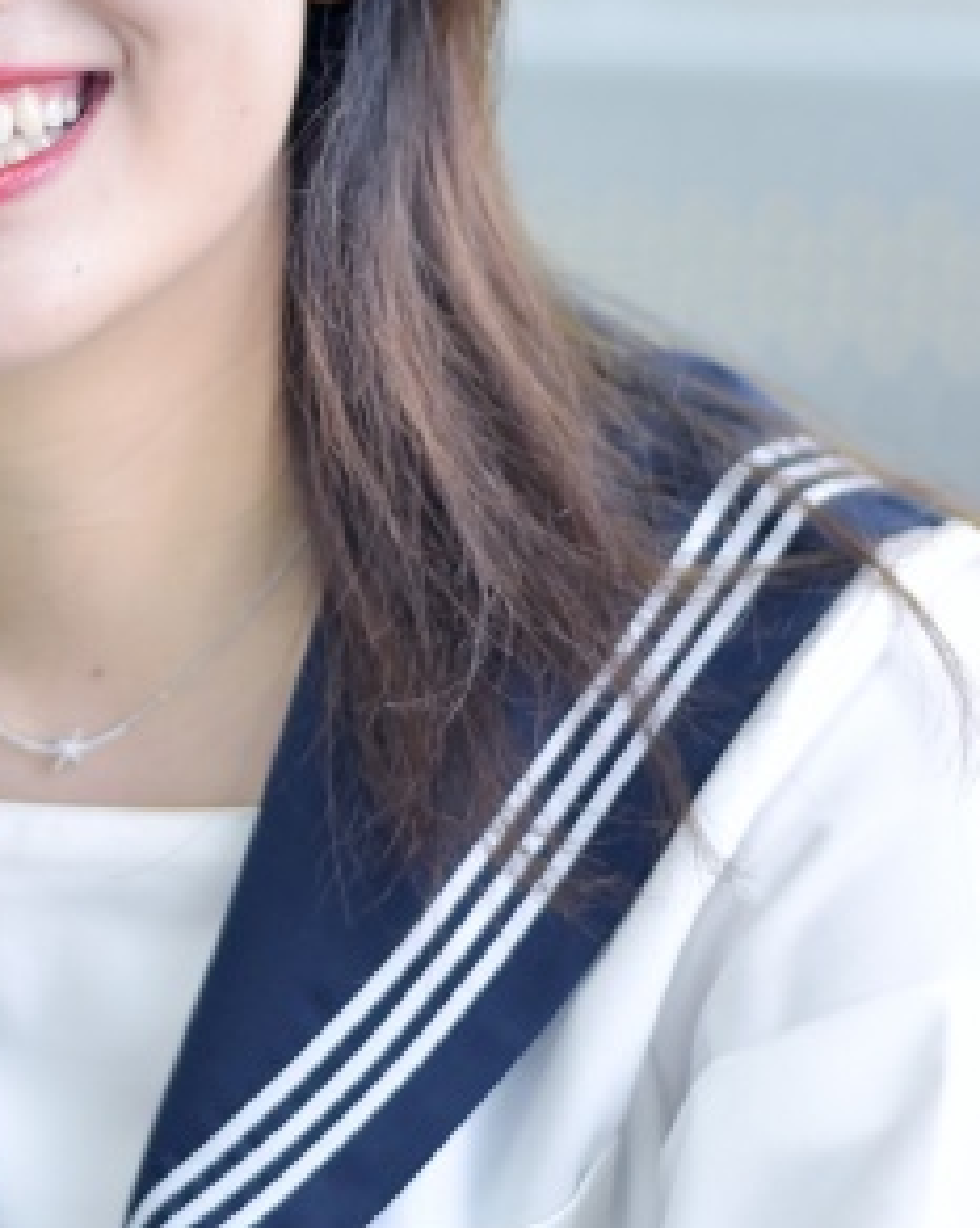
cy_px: 273
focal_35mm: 193
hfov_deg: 7.9
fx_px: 7008
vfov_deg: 10.0
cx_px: -259
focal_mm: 50
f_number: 1.8
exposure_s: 1/100
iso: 200
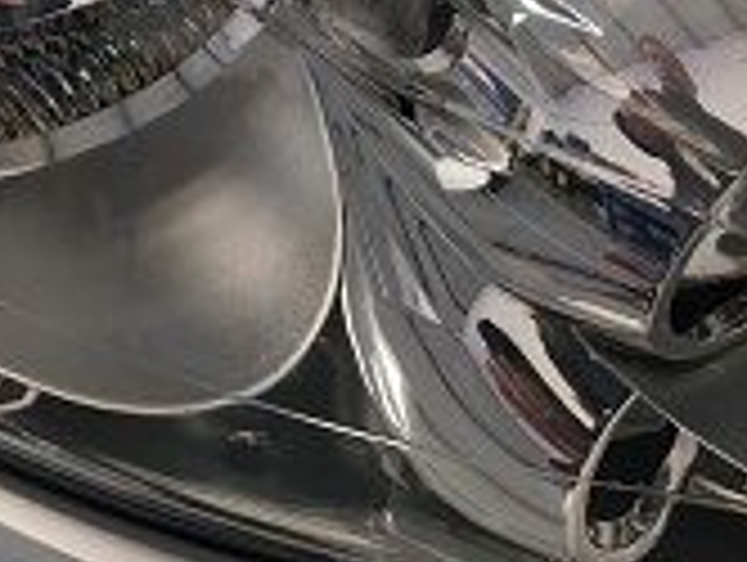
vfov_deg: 23.6
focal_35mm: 61
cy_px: 76
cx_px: 396
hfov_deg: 31.6
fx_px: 1318
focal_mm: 4.15
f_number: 2.2
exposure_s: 1/33
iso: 32
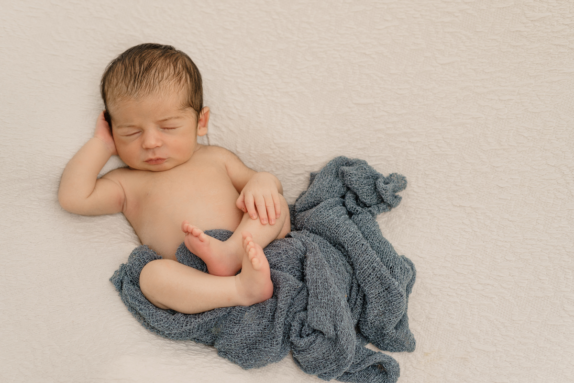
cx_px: 287
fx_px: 797
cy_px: 192
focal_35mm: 50
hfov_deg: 39.6
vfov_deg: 27.0
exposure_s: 1/200
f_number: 3.5
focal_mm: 50
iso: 500
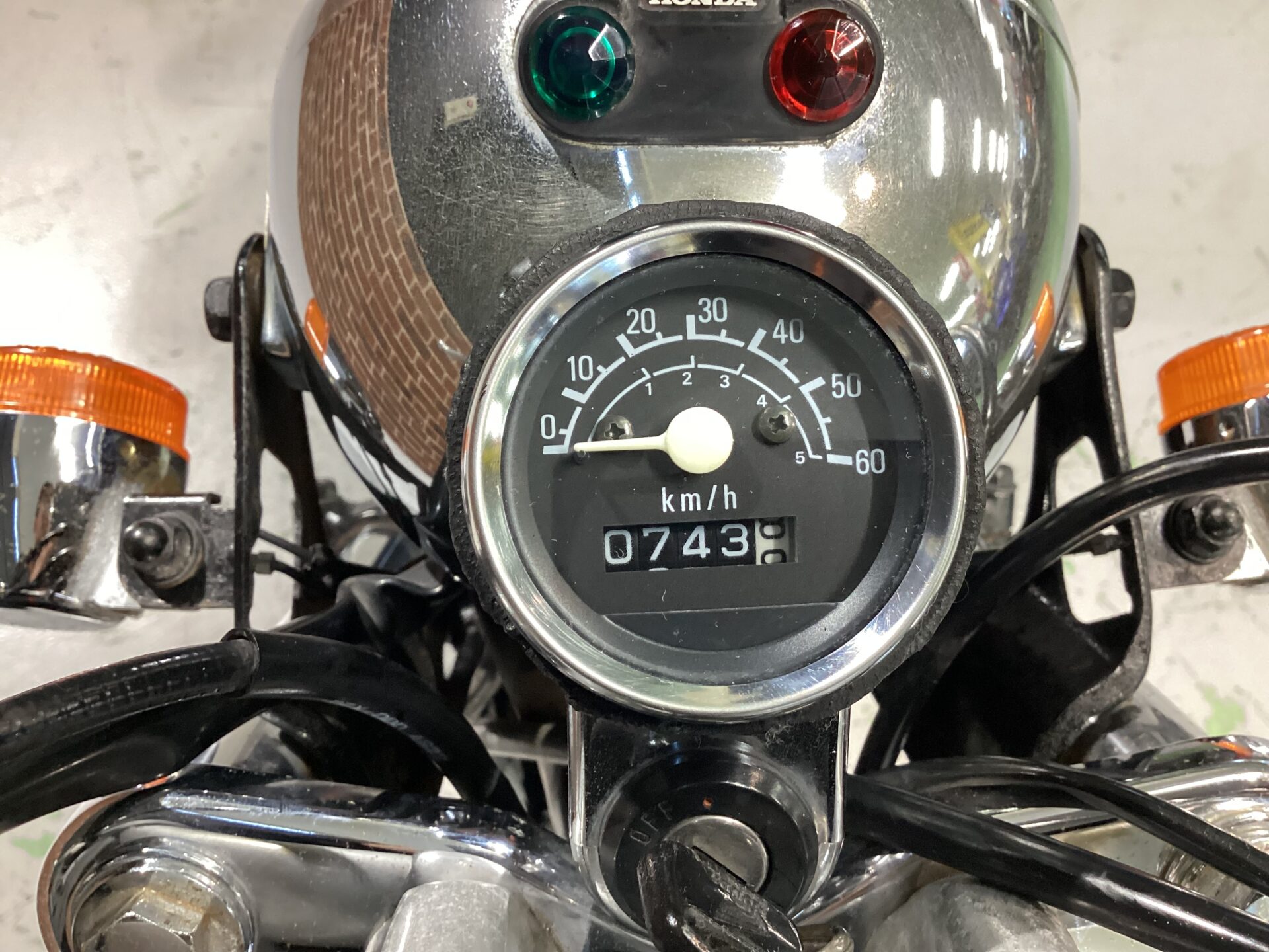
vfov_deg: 45.4
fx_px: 1136
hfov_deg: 58.4
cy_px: 476
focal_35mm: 31
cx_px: 634
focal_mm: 3.3
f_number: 2.4
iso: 250
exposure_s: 1/33
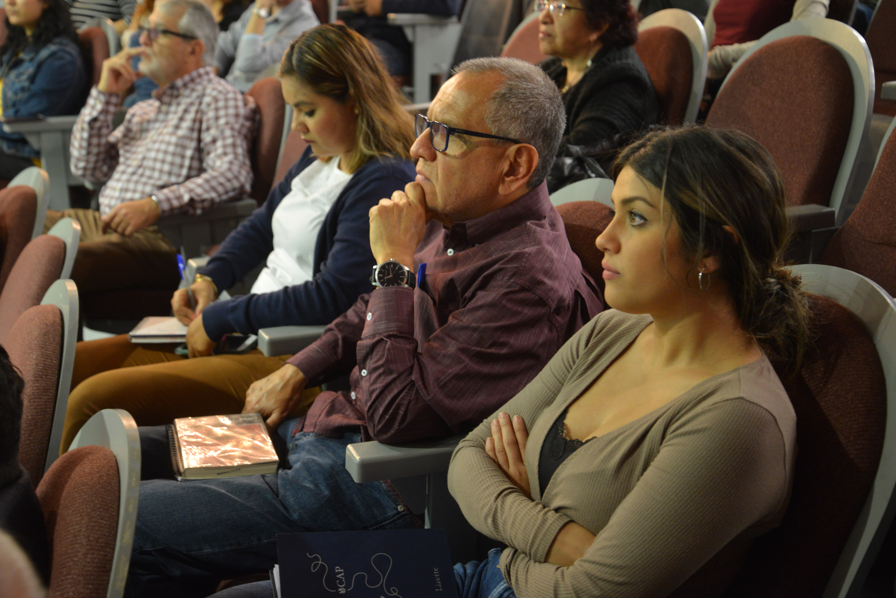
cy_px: 299
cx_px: 448
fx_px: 1195
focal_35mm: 48
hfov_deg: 41.1
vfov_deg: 28.1
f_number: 4.2
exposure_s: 1/4
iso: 1600
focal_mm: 48
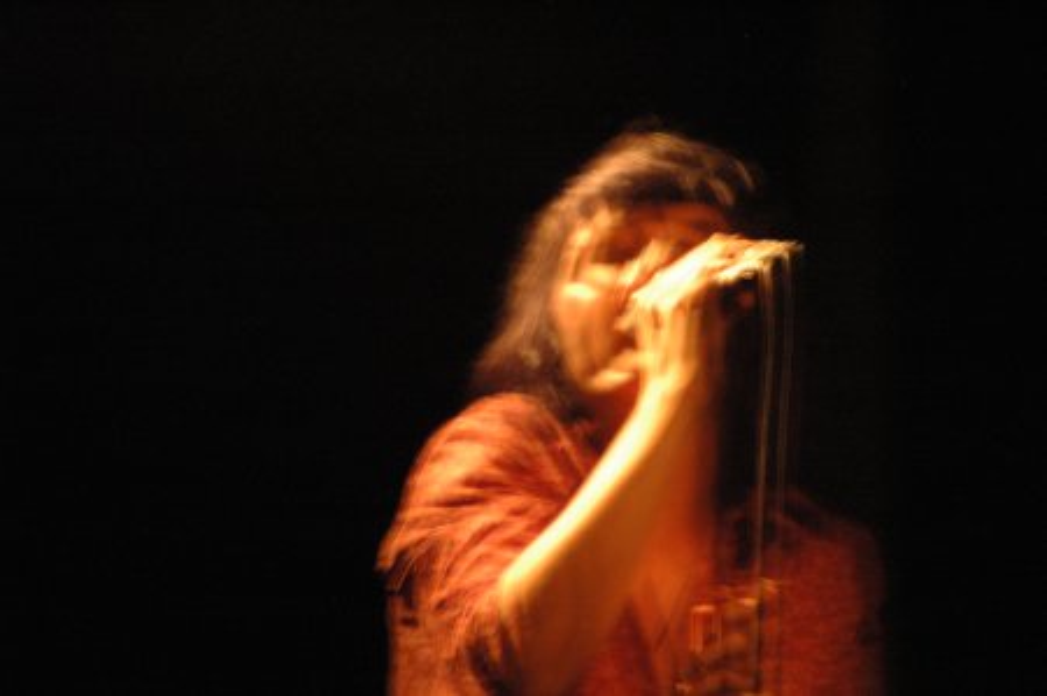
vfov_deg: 3.8
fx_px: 10458
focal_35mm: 360
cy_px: 348
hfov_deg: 5.7
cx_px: 524
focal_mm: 240
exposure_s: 1/2
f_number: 5.3
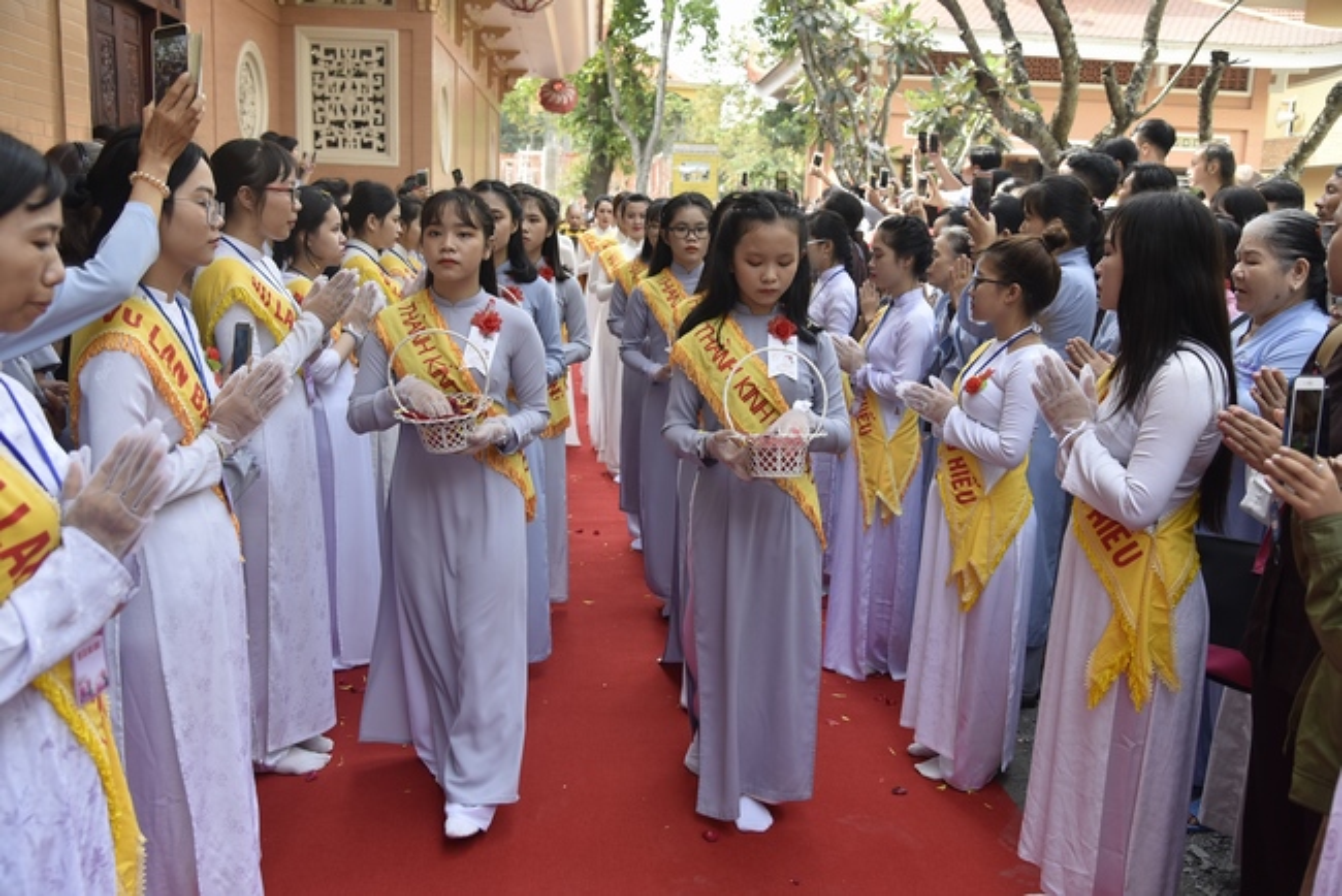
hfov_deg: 60.3
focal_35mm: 31
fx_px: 1156
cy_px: 448
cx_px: 671
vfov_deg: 42.4
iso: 100
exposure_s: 1/80
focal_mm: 31
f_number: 5
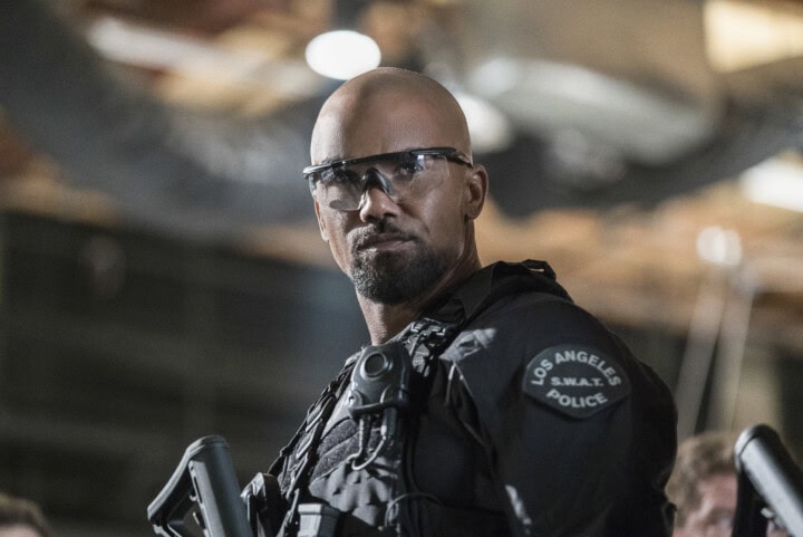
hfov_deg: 13.5
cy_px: 268
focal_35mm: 152
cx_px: 402
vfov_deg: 9.0
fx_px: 3392
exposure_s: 1/60
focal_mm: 152
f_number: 3.5
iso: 6400
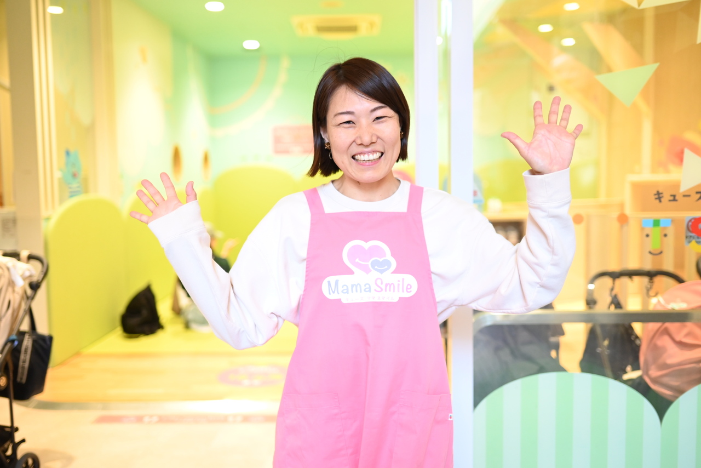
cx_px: 350
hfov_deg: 54.4
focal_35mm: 35
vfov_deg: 37.9
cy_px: 234
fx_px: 682
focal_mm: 35
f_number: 1.8
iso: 2000
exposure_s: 1/800
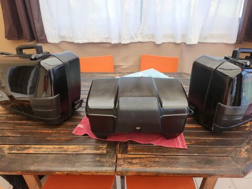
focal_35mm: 24
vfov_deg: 56.8
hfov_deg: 71.6
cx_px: 126
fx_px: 175
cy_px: 94
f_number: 1.8
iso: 64
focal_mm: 5
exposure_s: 1/180
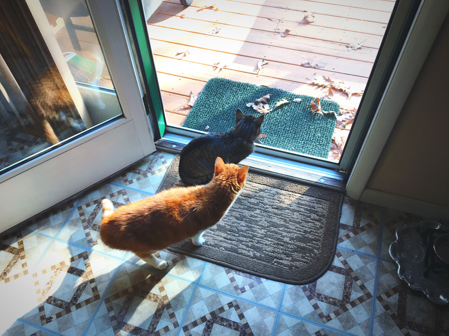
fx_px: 376
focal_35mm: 29
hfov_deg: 61.7
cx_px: 224
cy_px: 168
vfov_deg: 48.2
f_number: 2.2
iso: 25
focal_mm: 4.15
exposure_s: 1/60
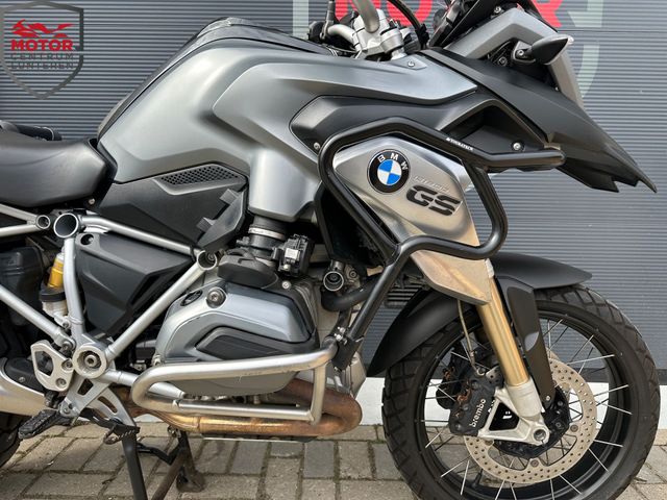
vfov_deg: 56.8
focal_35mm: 24
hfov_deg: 71.6
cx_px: 334
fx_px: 462
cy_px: 250
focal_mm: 6.86
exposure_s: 1/1131
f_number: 1.78
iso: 80
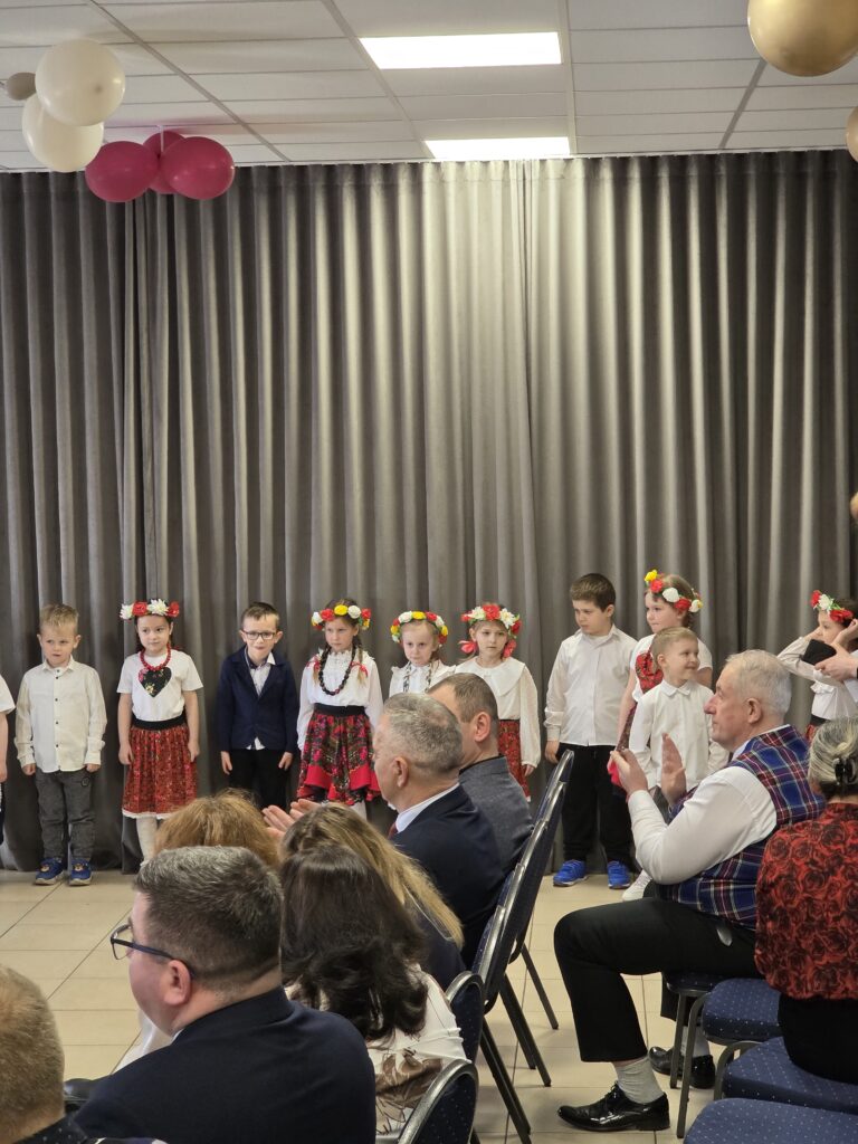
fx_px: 2280
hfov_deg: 21.3
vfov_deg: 28.2
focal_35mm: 69
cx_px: 429
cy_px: 572
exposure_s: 1/100
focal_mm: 7.9
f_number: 2.4
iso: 250
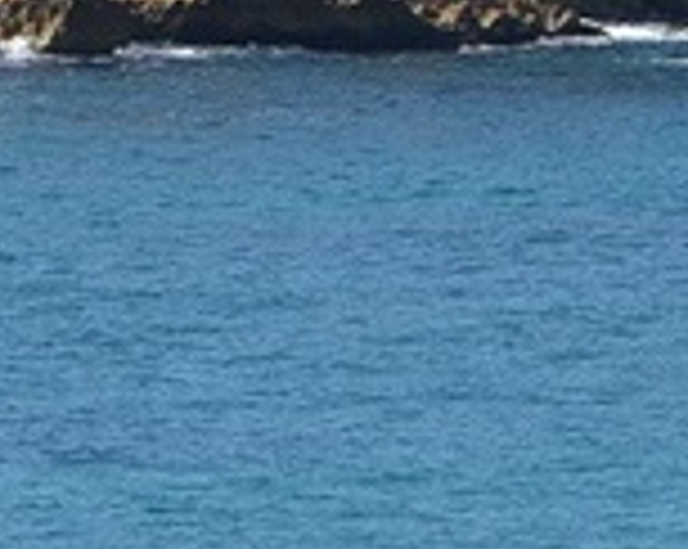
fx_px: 19687
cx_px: 684
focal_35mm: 968
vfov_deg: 1.6
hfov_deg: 2.0
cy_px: -821
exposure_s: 1/250
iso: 100
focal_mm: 105
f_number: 8
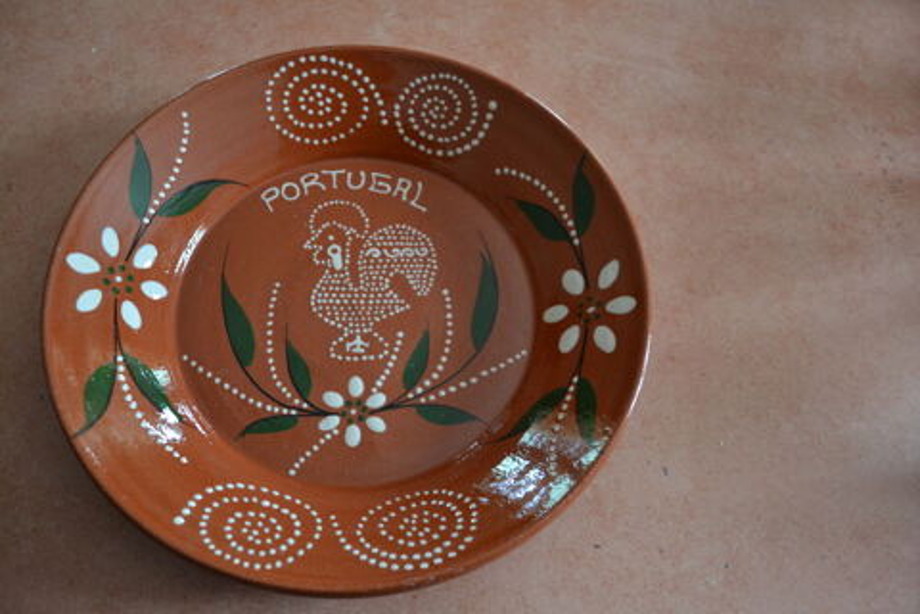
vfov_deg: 47.9
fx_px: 690
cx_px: 460
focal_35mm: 27
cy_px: 307
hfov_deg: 67.4
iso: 1600
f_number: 3.5
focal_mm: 18
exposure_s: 1/15
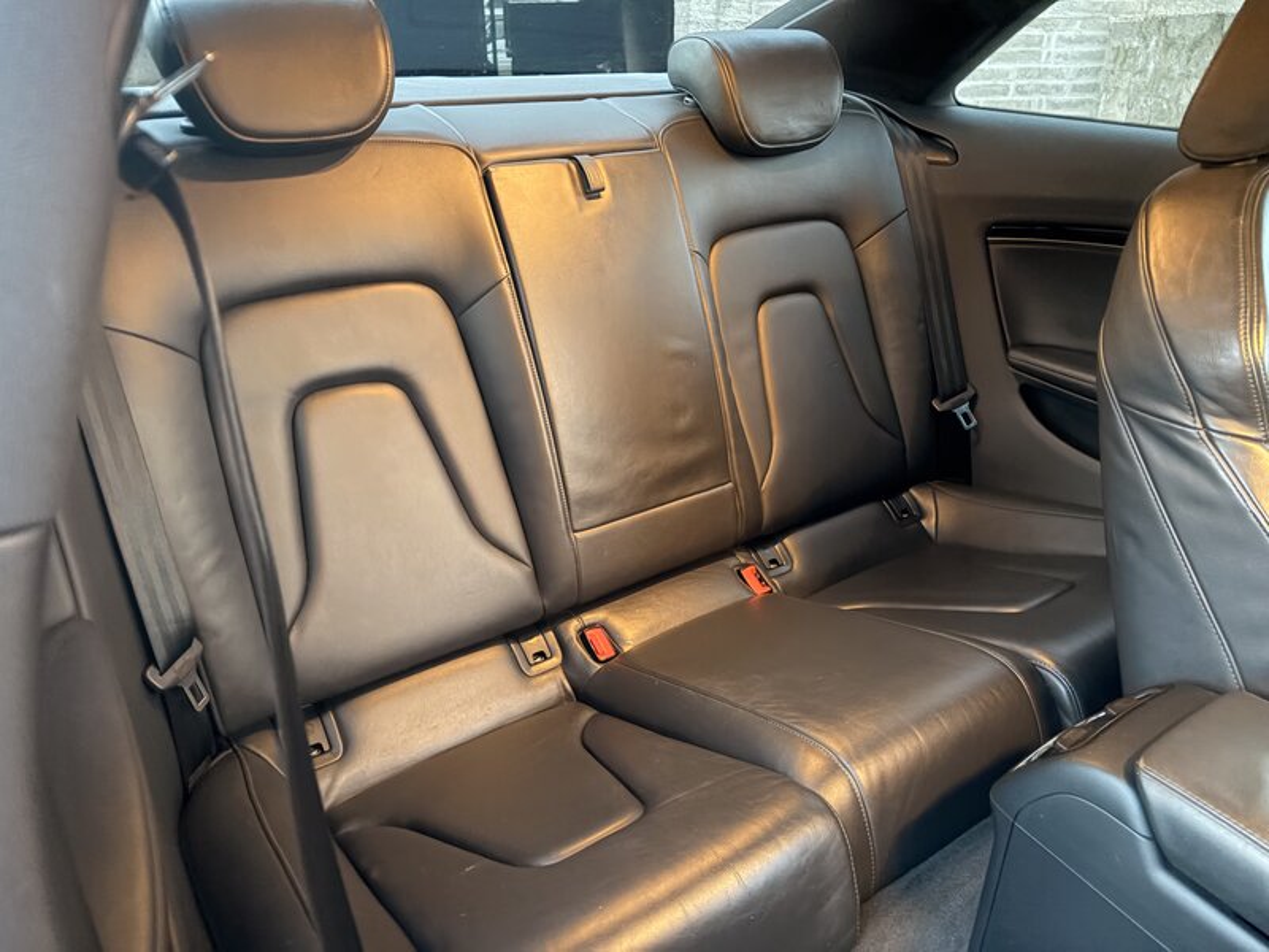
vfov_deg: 53.1
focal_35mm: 26
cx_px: 634
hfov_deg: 67.3
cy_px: 476
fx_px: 953
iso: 1000
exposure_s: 1/17
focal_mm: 5.96
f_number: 1.6
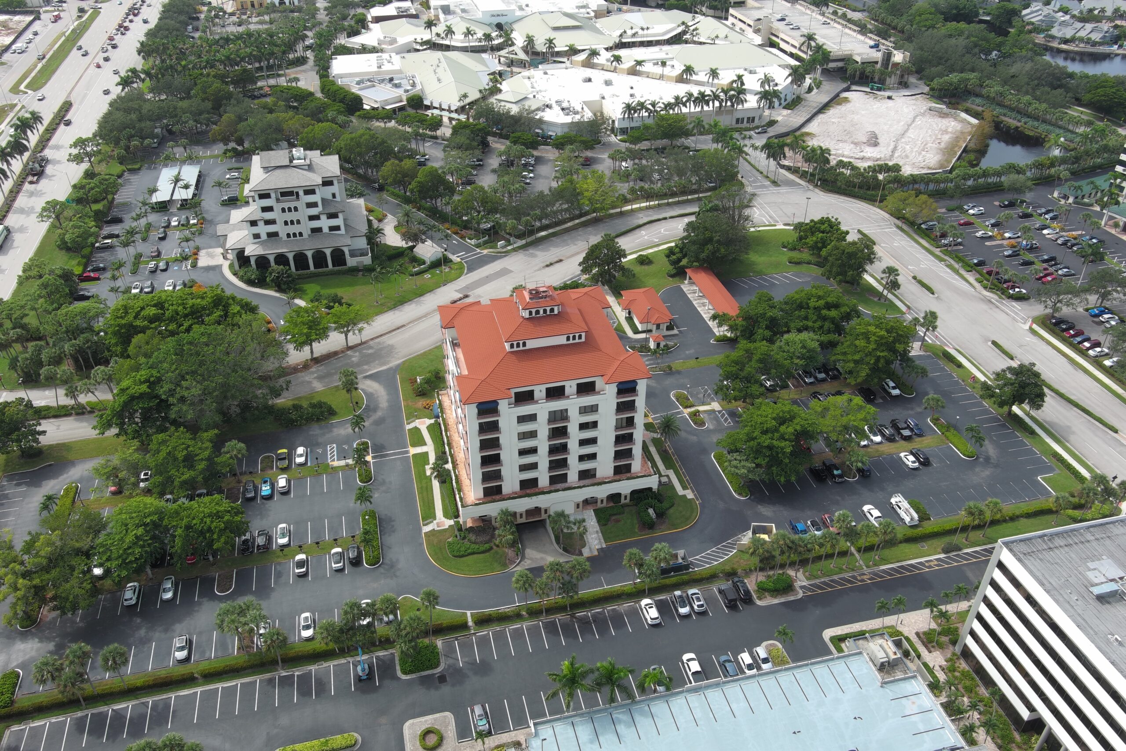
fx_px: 907
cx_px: 563
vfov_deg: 45.0
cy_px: 376
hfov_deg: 63.7
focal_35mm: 29
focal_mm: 10.57
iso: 100
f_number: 8
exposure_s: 1/47.5
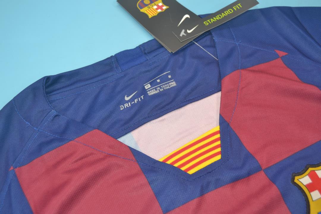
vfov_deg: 29.9
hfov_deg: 43.6
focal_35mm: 45
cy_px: 107
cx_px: 160
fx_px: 401
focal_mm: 30
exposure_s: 1/60
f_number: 4.5
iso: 200
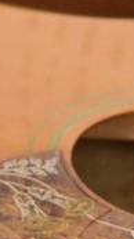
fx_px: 1752
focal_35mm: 277
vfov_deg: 7.7
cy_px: 272
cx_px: 48
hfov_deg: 4.4
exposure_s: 1/60
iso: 3600
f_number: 4.5
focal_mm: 35
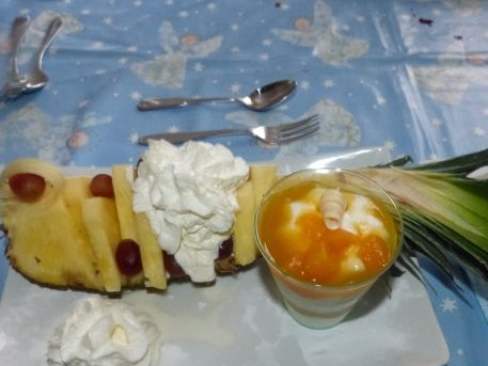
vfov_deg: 40.1
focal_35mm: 35
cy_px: 249
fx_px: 494
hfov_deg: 52.3
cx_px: 290
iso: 800
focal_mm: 4.5
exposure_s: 1/60
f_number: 2.8
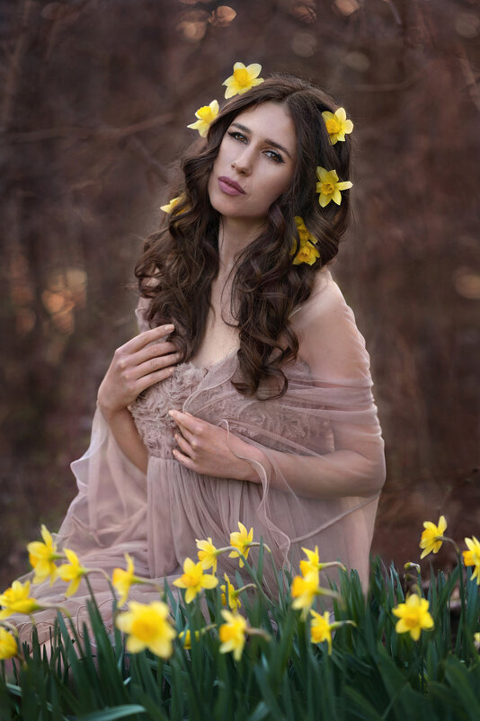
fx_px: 1701
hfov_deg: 16.1
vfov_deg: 23.9
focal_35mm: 85
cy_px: 360
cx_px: 240
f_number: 2.2
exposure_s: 1/160
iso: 100
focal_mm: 85
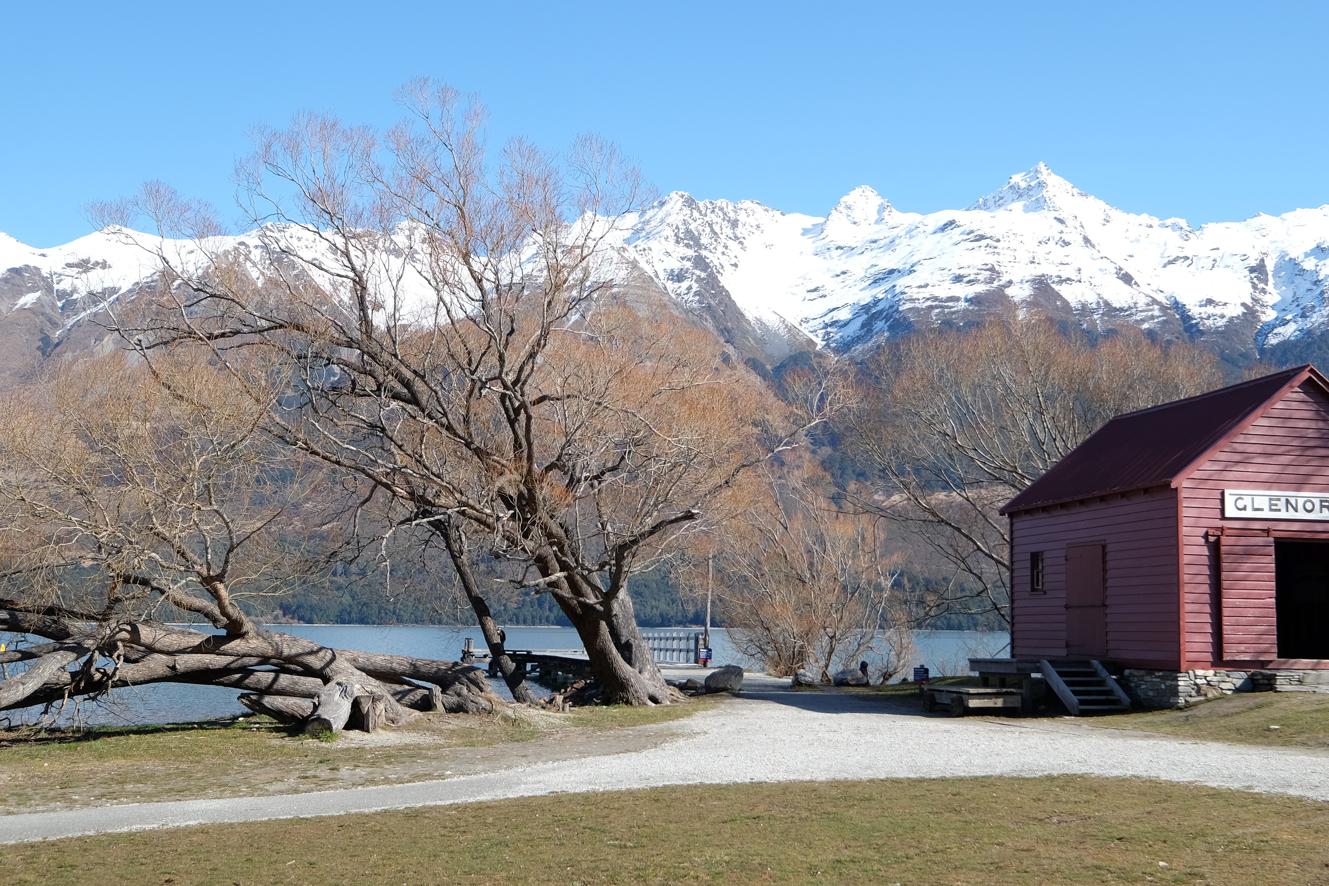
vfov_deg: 30.5
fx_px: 1624
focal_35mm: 44
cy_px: 458
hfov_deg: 44.3
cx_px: 792
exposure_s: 1/400
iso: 200
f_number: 6.4
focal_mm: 24
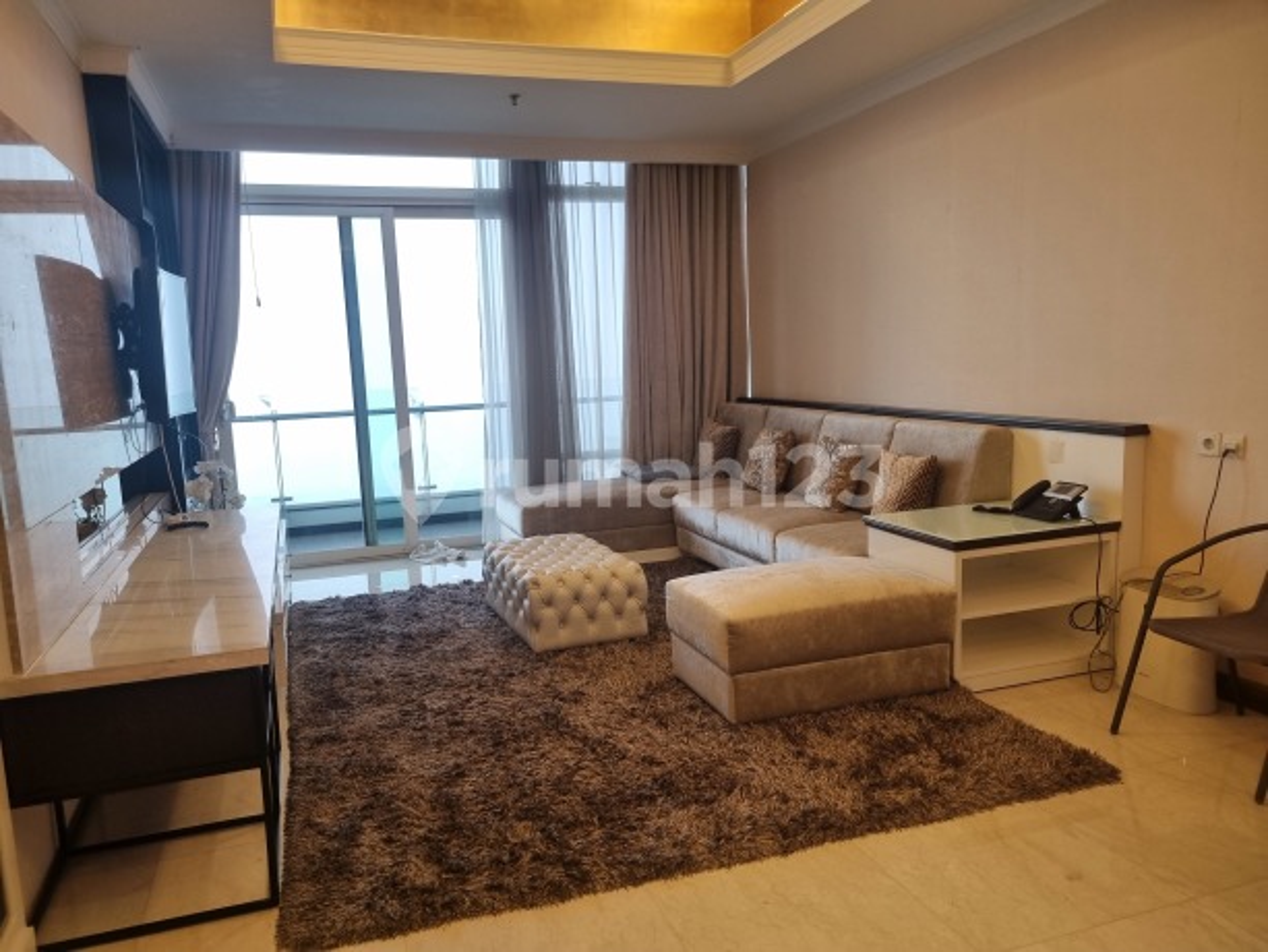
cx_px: 634
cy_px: 476
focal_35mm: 26
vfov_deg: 53.1
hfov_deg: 67.3
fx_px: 953
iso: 100
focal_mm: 5.4
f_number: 1.8
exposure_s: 1/100
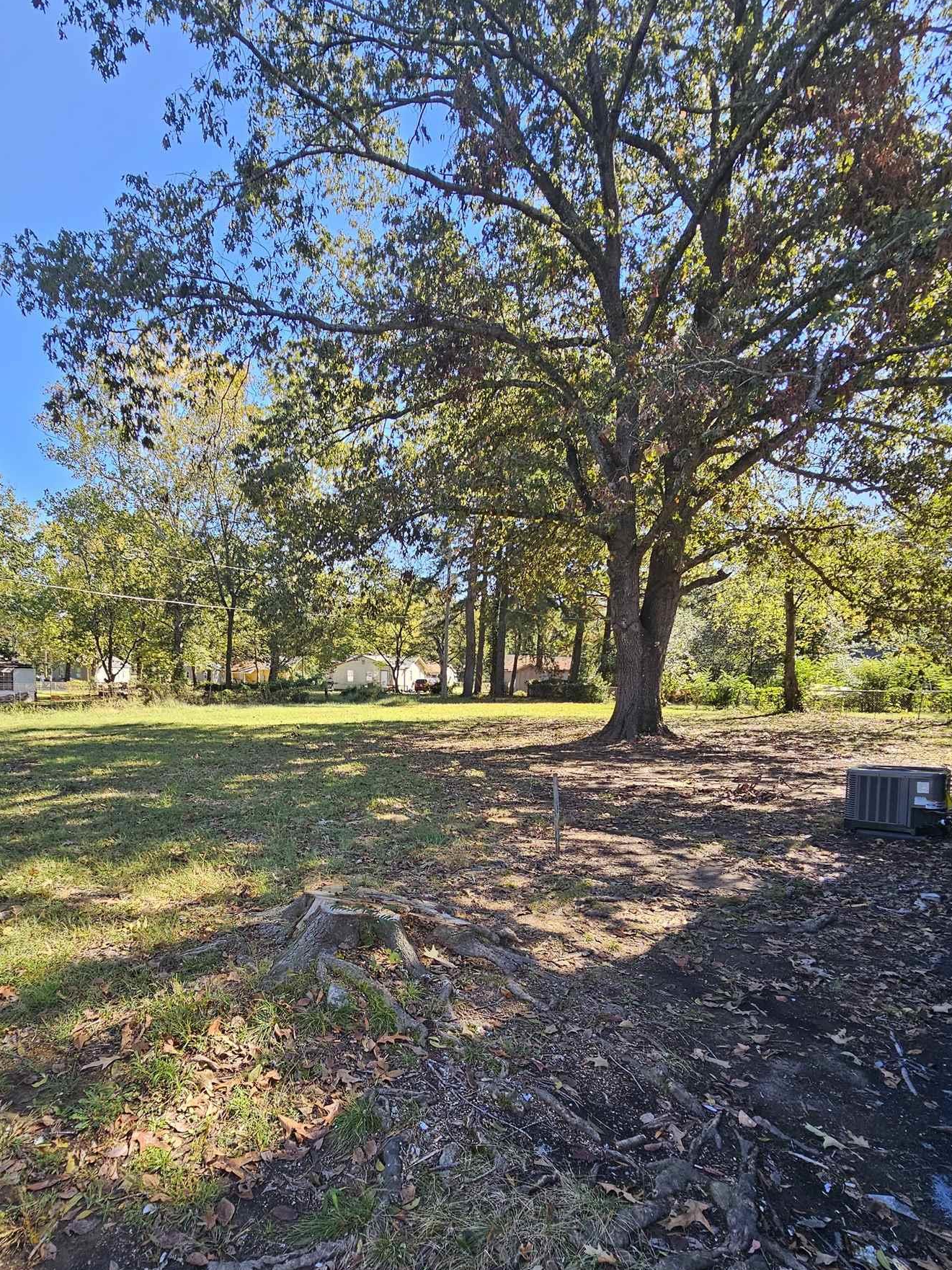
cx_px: 368
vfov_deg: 90.1
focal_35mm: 17
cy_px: 747
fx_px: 624
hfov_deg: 73.7
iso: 50
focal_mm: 2.2
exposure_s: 1/359
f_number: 2.2
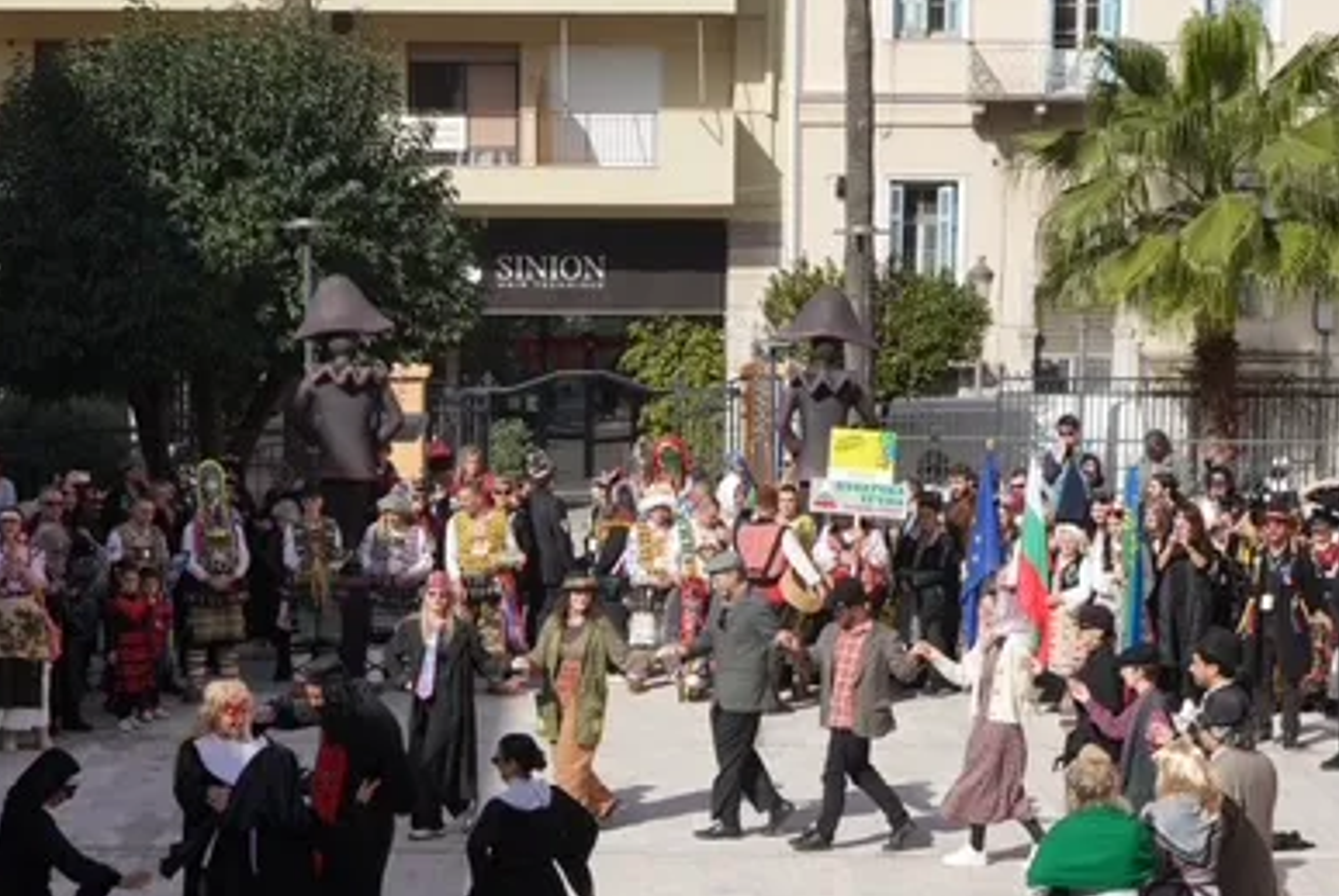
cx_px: 571
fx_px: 3016
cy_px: 598
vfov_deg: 16.9
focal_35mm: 81
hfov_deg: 25.0
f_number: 9
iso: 125
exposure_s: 1/250
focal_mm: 49
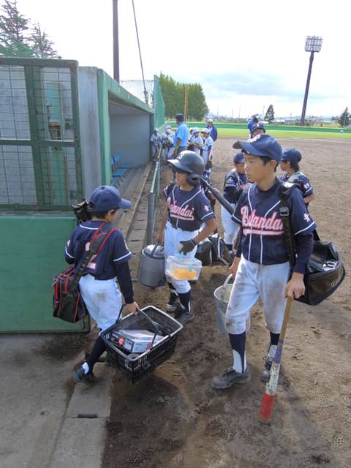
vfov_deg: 71.6
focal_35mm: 24
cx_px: 176
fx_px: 324
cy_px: 234
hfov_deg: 56.8
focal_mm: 4.3
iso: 160
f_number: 2.8
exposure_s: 1/640
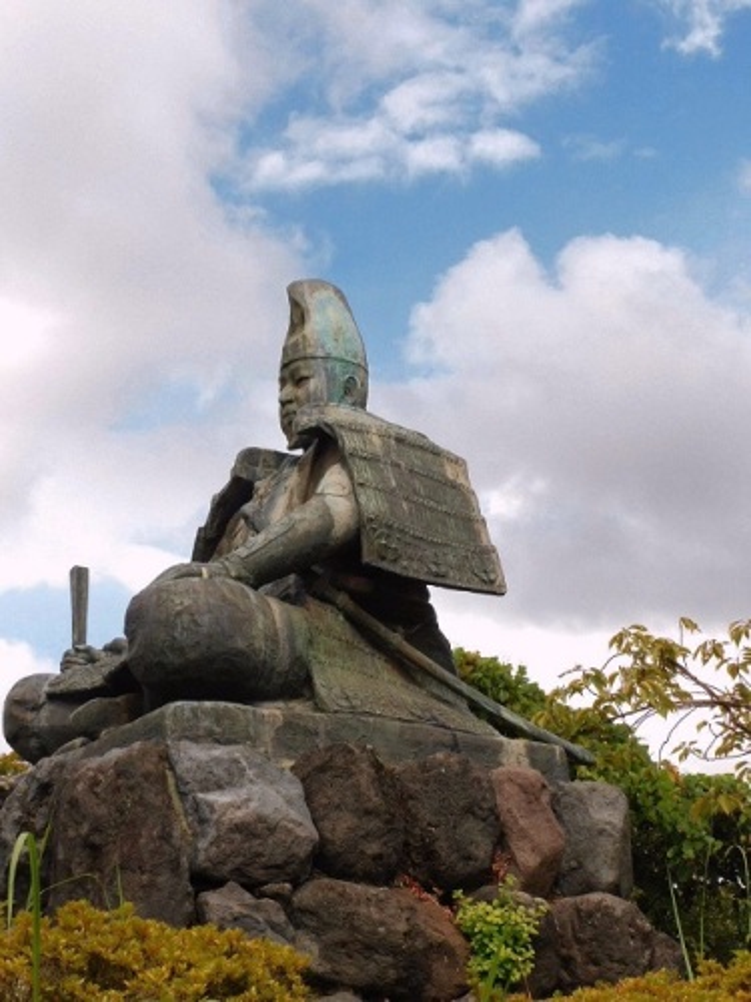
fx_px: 1591
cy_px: 501
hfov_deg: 26.6
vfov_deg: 34.9
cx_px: 376
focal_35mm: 55
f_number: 4
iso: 125
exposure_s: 1/320
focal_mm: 9.9
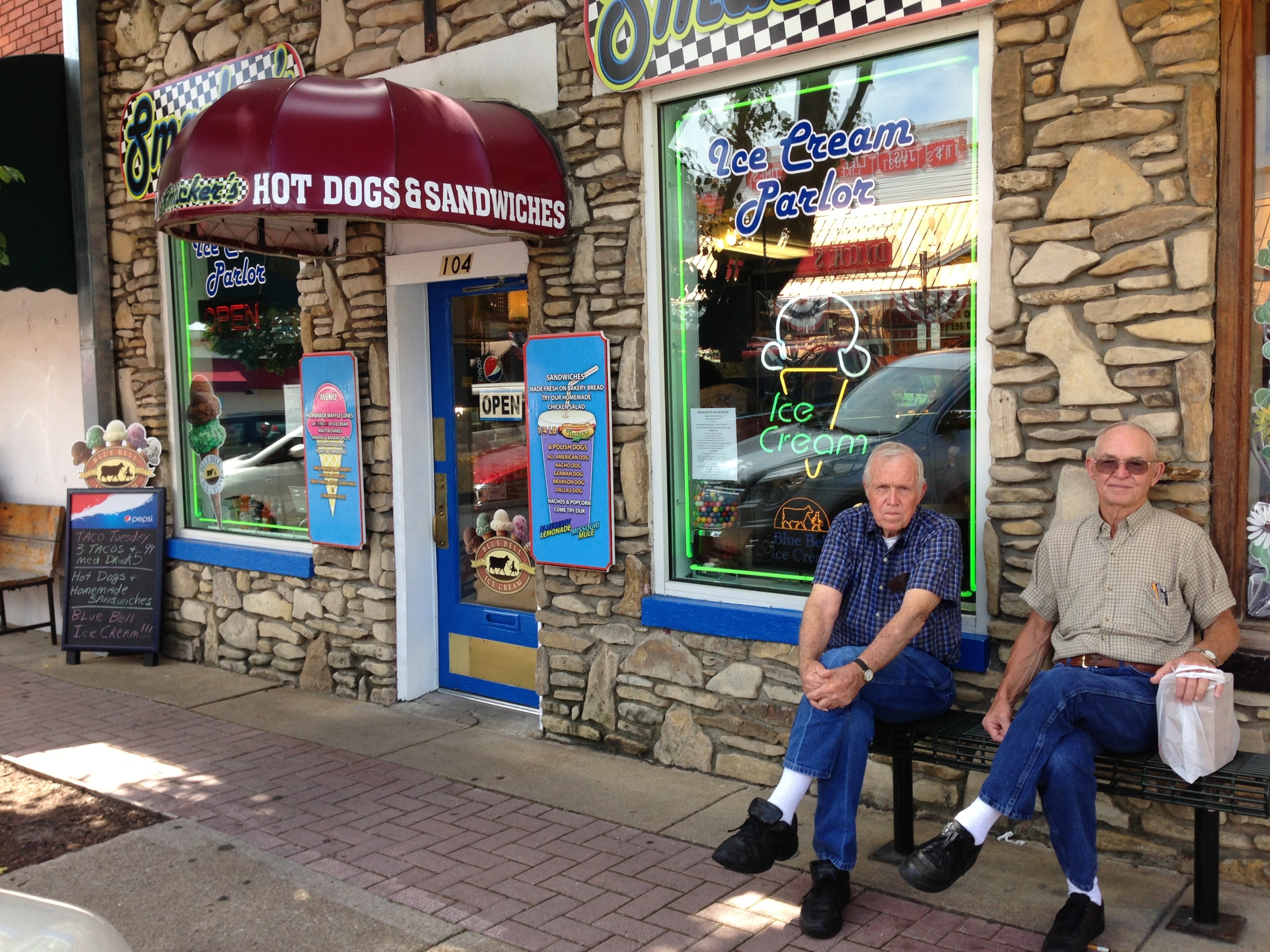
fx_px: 1211
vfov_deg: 42.9
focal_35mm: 33
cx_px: 635
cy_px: 476
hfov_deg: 55.4
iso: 50
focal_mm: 4.13
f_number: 2.4
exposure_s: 1/259
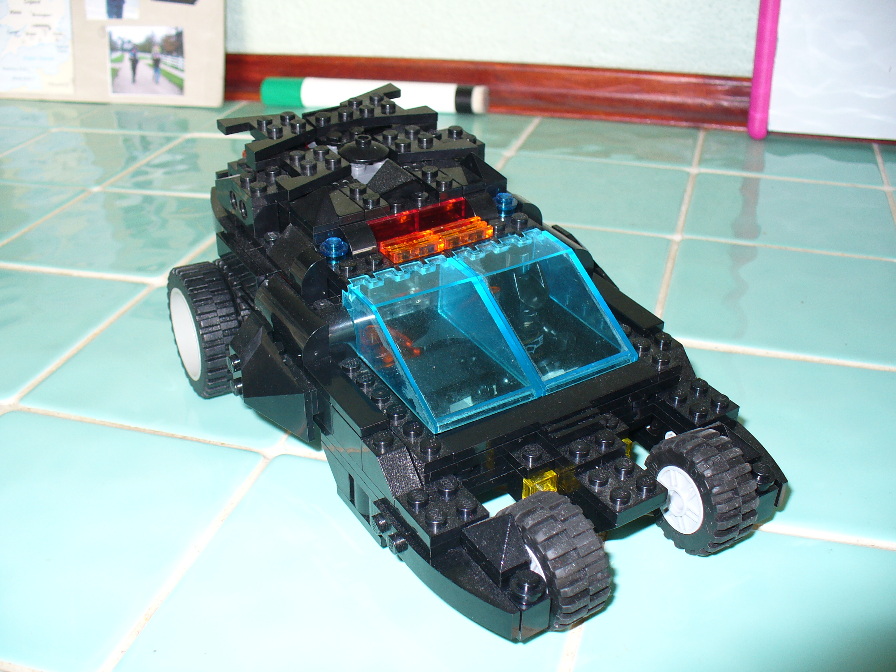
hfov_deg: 50.1
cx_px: 448
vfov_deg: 38.7
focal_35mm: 37
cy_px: 336
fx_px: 958
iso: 80
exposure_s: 1/30
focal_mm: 6.1
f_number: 2.8
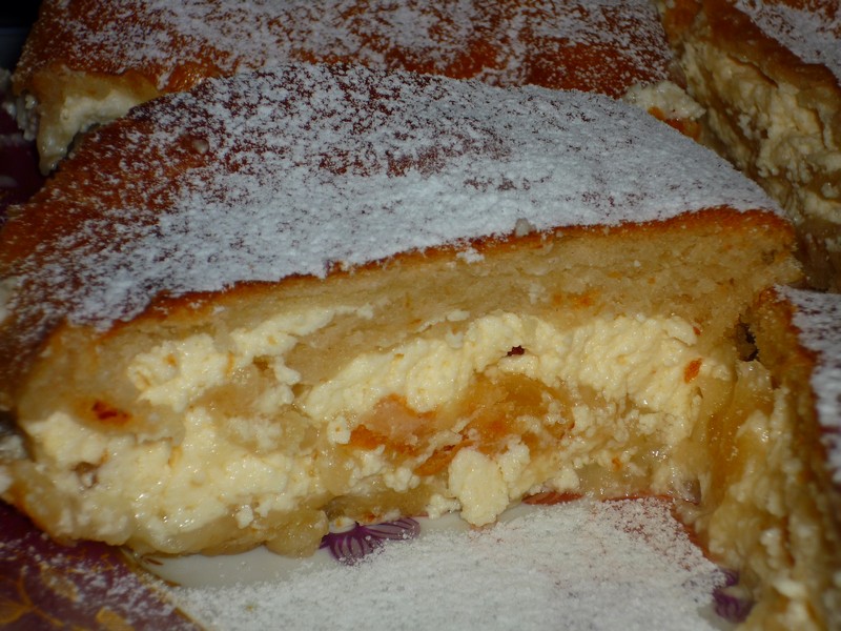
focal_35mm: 120
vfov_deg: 12.3
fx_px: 2915
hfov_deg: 16.4
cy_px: 316
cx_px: 420
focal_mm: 20.8
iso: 100
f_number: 5.8
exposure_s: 1/60
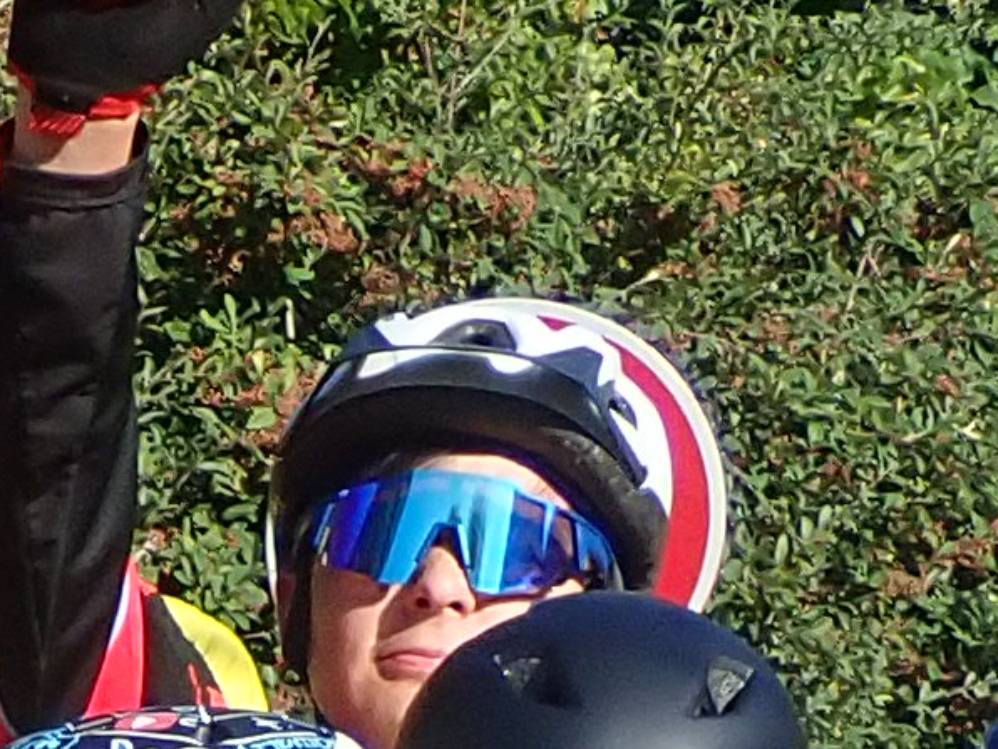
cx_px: -1497
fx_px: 6775
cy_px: 2178
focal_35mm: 235
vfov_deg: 5.9
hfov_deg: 7.8
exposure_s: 1/1250
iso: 200
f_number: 3.5
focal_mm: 6.42
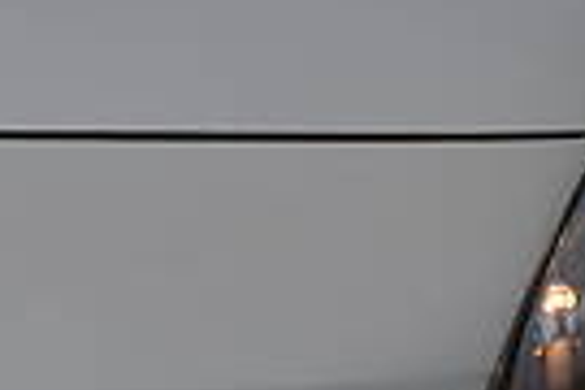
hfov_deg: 4.4
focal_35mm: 461
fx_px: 7491
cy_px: 158
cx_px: -251
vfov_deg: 3.0
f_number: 5.6
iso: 100
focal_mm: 52
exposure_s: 1/125
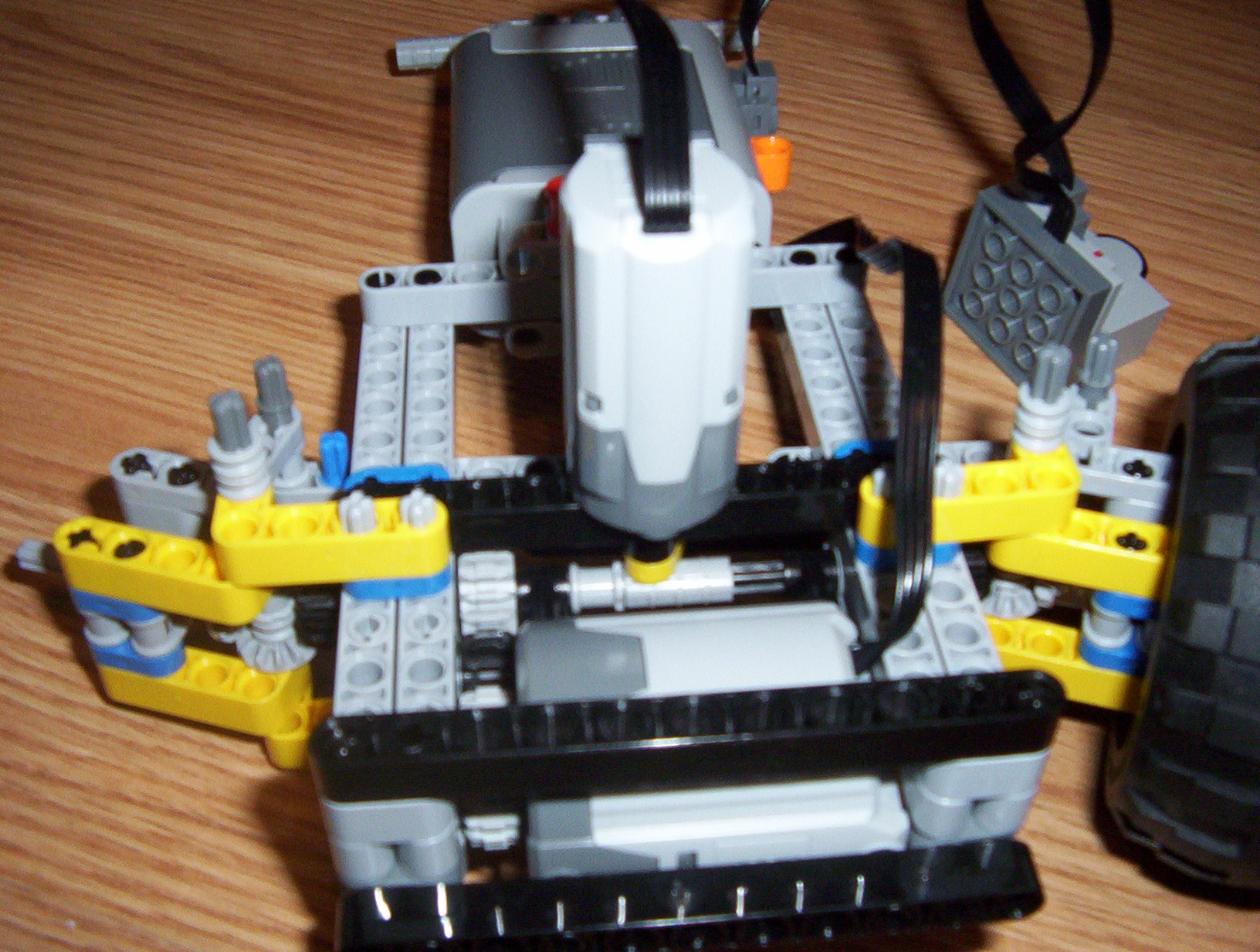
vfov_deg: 37.0
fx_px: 1423
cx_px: 630
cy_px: 476
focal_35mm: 39
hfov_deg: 47.8
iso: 140
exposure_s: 1/60
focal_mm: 5.26
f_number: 3.84
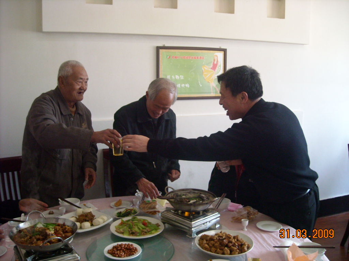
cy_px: 130
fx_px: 353
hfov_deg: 52.6
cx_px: 174
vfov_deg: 40.7
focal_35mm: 35
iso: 322
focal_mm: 5.7
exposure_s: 1/60
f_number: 2.8
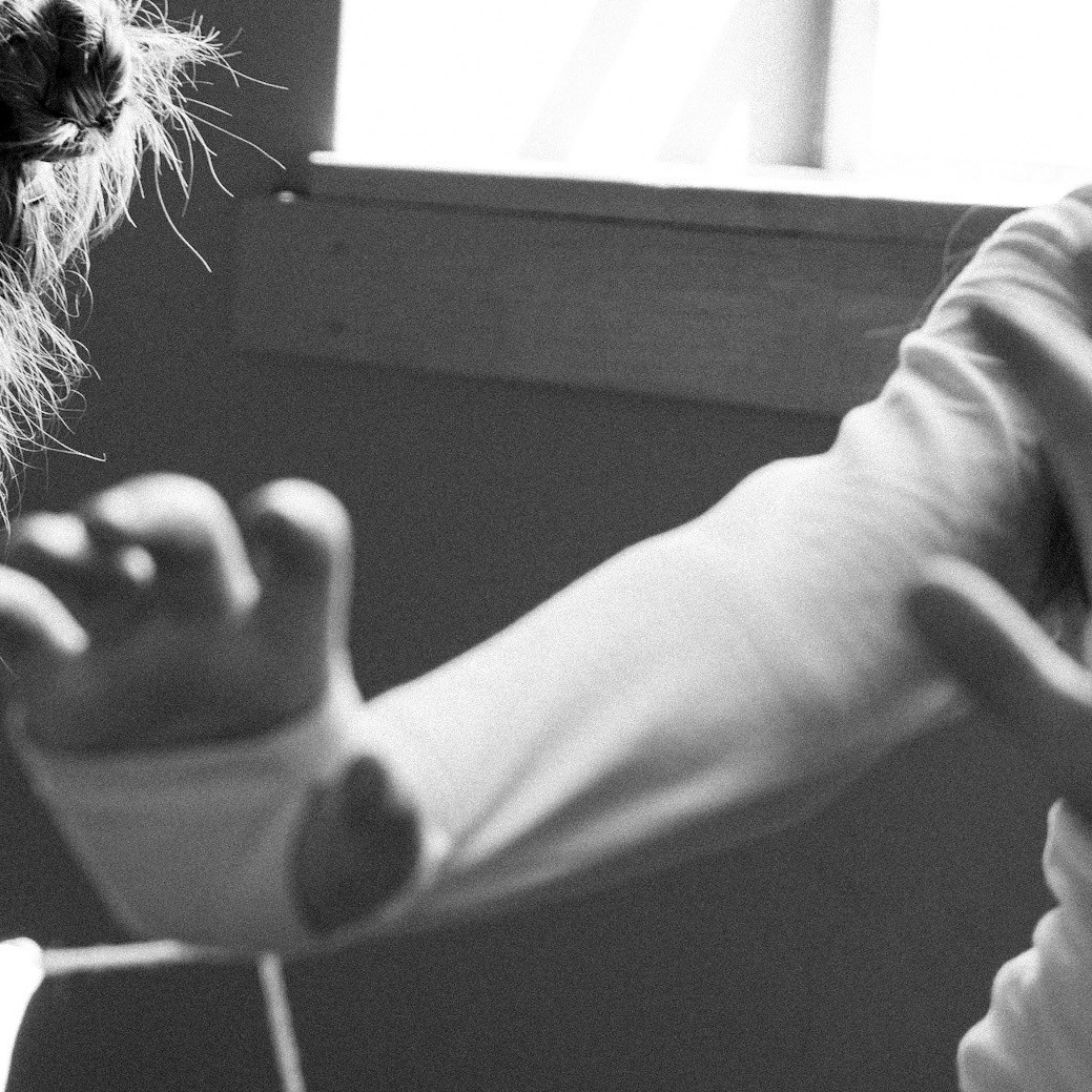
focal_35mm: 139
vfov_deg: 12.6
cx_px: 40
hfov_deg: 12.4
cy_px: 466
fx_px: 4961
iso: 320
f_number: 4
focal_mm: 55
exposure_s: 1/60
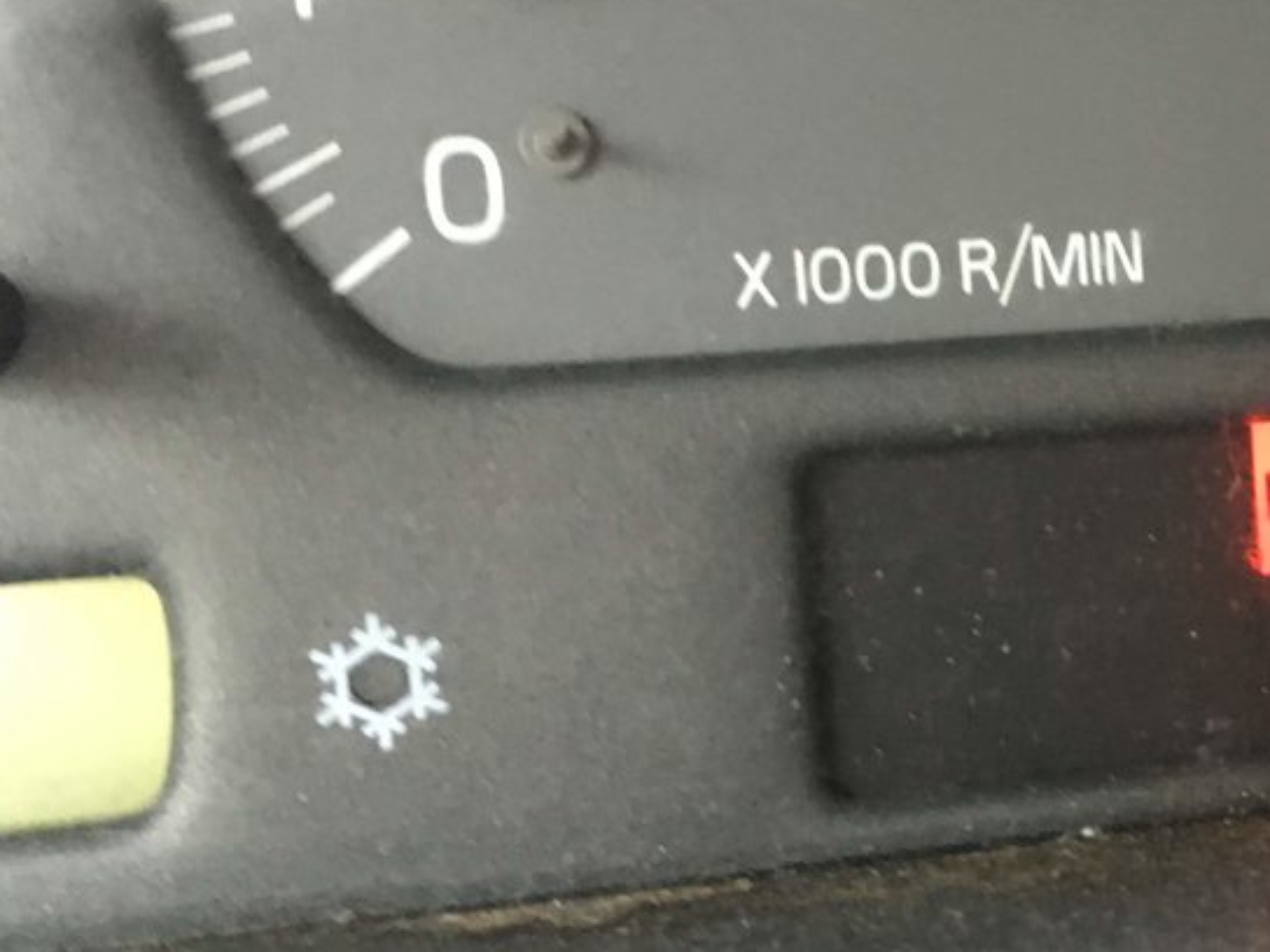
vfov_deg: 22.9
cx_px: 1261
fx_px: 2348
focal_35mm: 64
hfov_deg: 28.5
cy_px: 586
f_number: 2.2
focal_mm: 4.15
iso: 160
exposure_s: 1/30
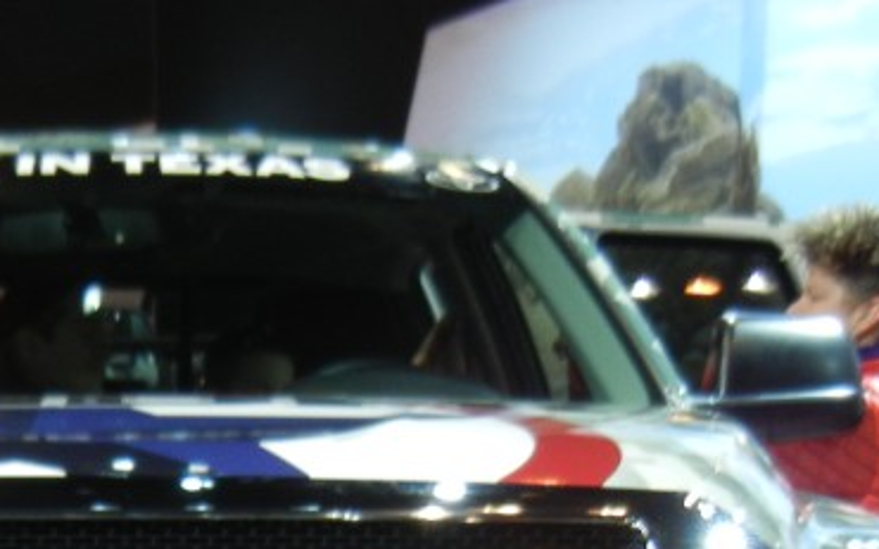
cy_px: 837
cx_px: 57
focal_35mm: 88
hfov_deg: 22.9
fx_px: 2107
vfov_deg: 13.9
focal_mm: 5.4
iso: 198
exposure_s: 1/60
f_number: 3.5
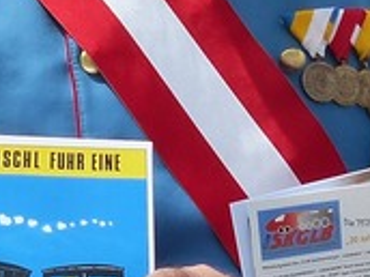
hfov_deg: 7.8
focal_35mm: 254
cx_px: 243
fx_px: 2715
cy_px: -34
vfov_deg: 5.8
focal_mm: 6.3
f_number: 4
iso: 160
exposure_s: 1/640
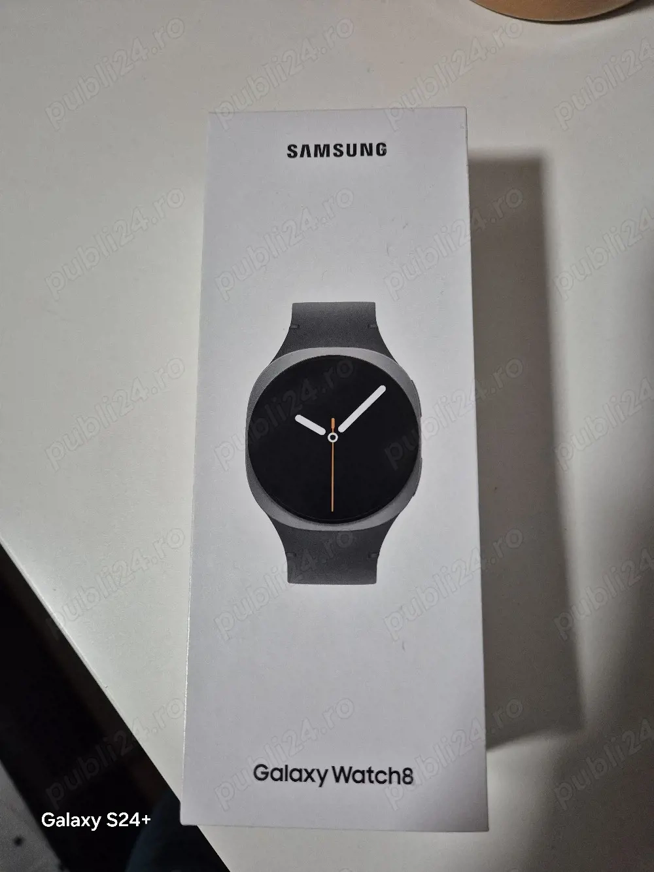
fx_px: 579
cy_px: 436
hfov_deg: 58.9
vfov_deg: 73.9
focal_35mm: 23
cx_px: 327
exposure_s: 1/100
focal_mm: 5.4
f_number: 1.8
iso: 500
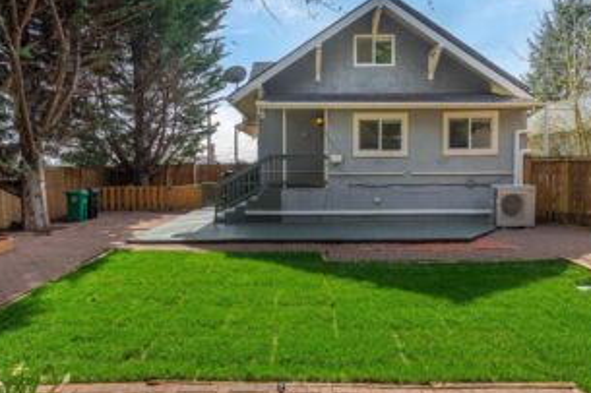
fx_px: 345
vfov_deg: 59.3
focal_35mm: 21
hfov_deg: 81.2
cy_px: 175
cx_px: 295
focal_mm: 16
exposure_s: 1/80
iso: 80
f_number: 7.1
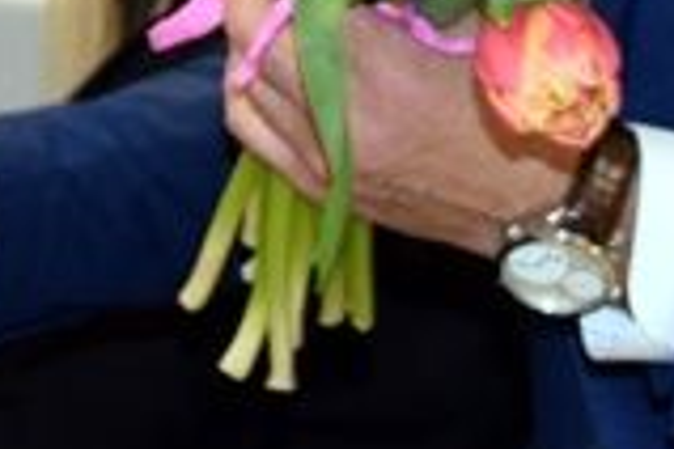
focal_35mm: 254
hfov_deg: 8.0
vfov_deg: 5.3
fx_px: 4755
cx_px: -157
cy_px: -453
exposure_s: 1/80
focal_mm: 30
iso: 800
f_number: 4.5
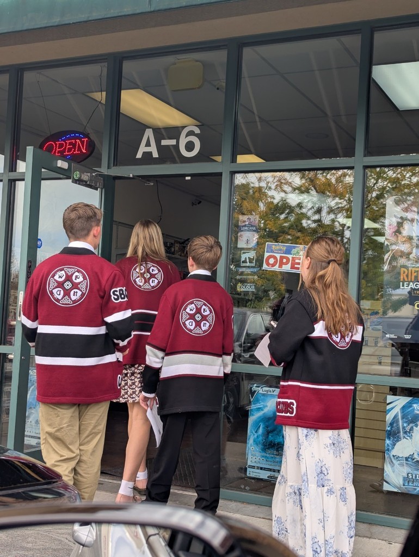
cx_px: 210
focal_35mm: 48
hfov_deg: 30.3
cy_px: 278
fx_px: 773
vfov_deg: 39.6
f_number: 1.85
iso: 40
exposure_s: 1/442
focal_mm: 6.81
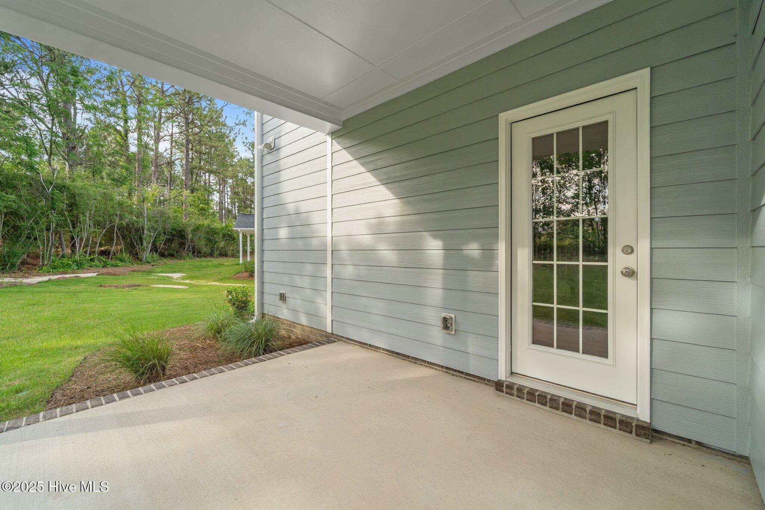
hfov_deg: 104.3
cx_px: 382
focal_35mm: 14
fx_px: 297
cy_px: 255
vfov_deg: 81.2
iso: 500
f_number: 8
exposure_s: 1/200
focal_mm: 14
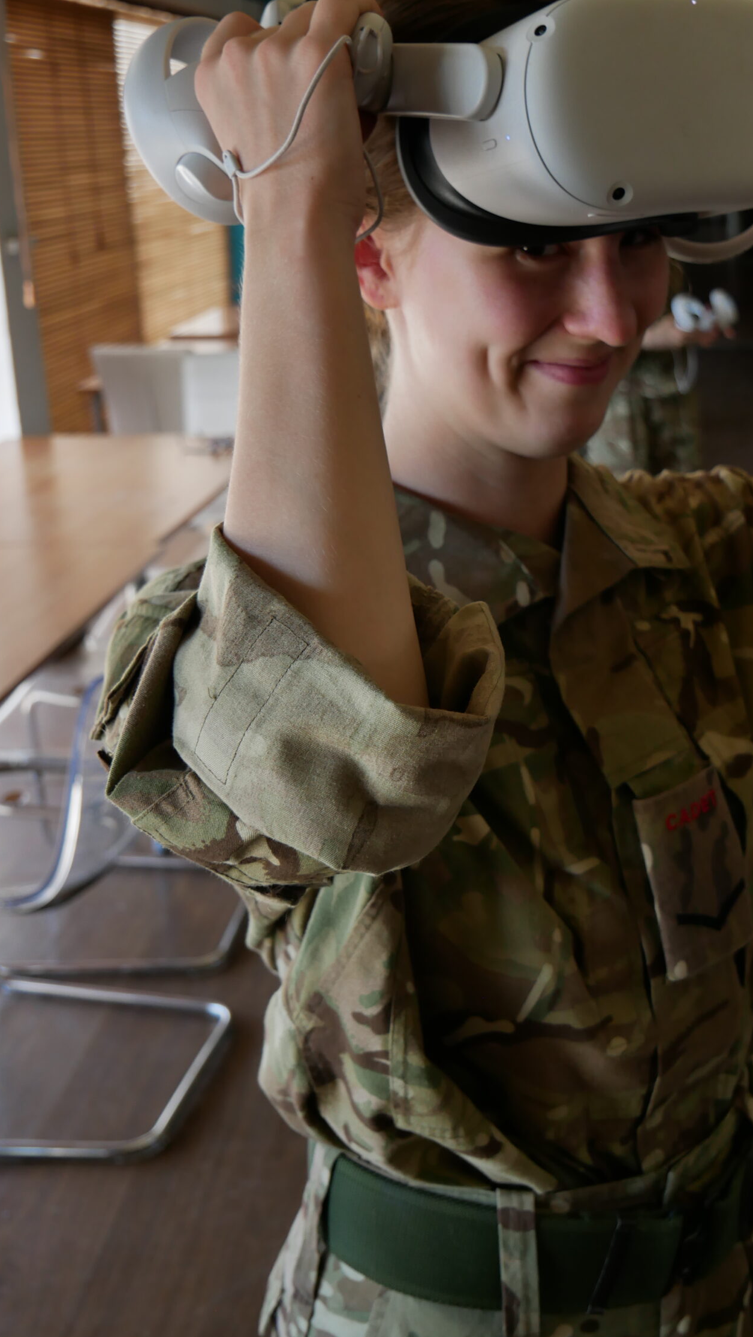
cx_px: 501
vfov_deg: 45.4
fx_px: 1597
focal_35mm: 45
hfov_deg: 26.4
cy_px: 622
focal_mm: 18
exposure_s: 1/125
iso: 200
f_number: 3.9
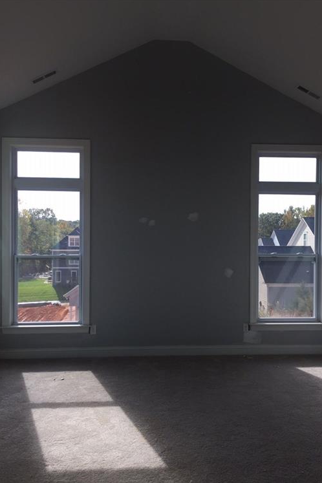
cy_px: 246
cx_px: 170
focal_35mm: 31
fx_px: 416
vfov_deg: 60.3
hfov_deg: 42.3
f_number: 2.2
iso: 32
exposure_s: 1/444
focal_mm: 4.15
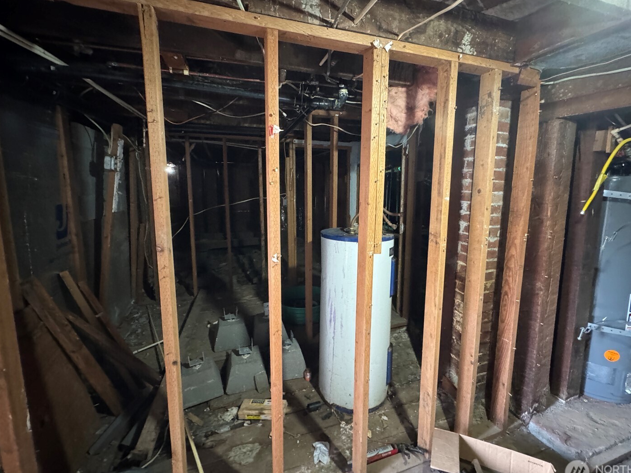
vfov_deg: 78.0
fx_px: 292
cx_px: 321
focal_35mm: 16
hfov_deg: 94.5
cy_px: 220
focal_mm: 2.22
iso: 1250
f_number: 2.2
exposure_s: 1/40
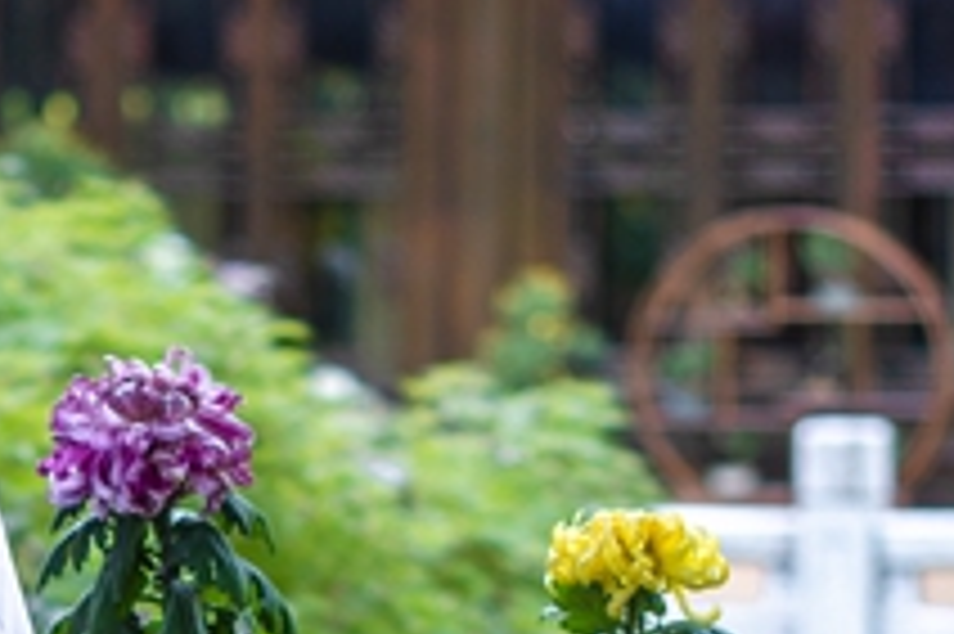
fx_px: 5004
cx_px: 0
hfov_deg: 10.8
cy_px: 913
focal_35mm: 189
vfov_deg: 7.2
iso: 100
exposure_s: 1/320
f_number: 2.2
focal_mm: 50
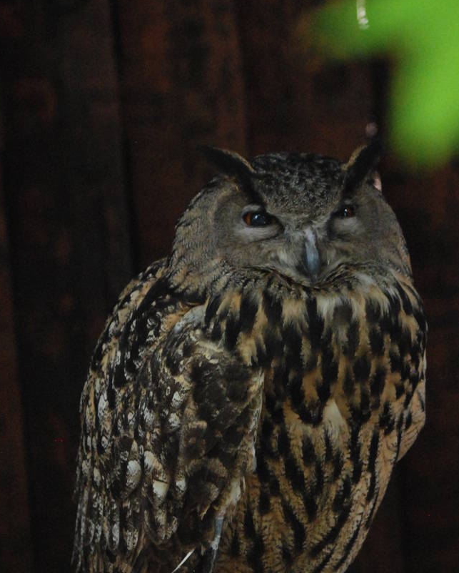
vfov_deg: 5.1
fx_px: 6431
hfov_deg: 4.1
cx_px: 247
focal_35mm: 379
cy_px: 402
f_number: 4.2
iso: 1600
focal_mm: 135
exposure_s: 1/160
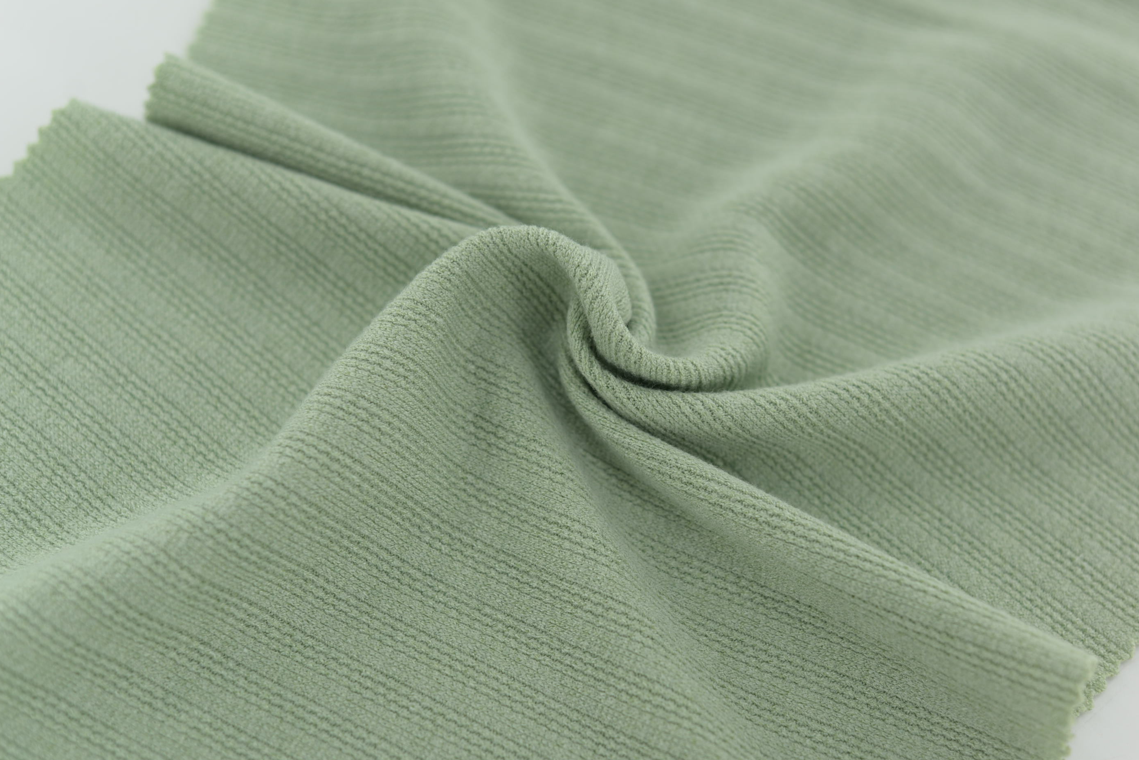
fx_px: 1709
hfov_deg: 36.8
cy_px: 395
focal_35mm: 54
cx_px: 606
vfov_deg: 25.1
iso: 100
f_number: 3.5
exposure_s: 1/200
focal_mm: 50
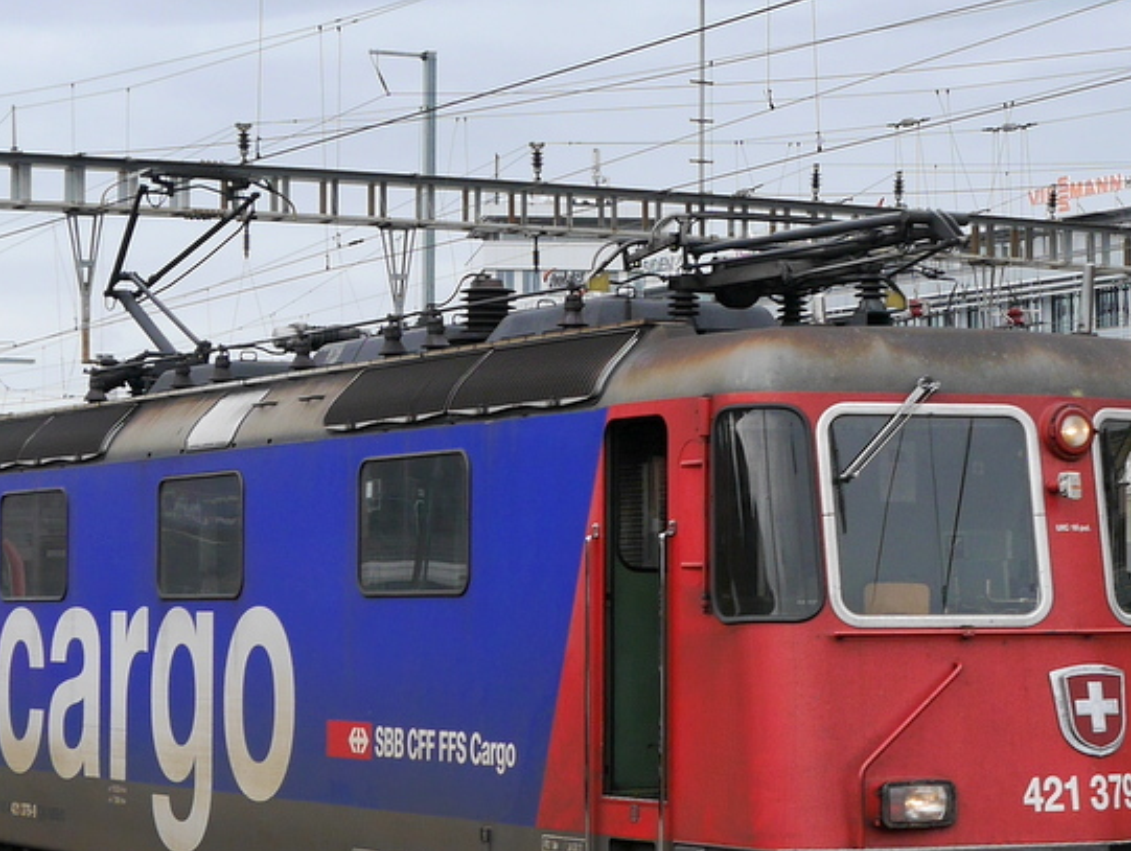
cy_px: 619
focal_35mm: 71
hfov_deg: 27.3
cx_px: 661
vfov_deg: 20.6
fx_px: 2322
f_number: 5.6
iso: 160
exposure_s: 1/250
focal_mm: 16
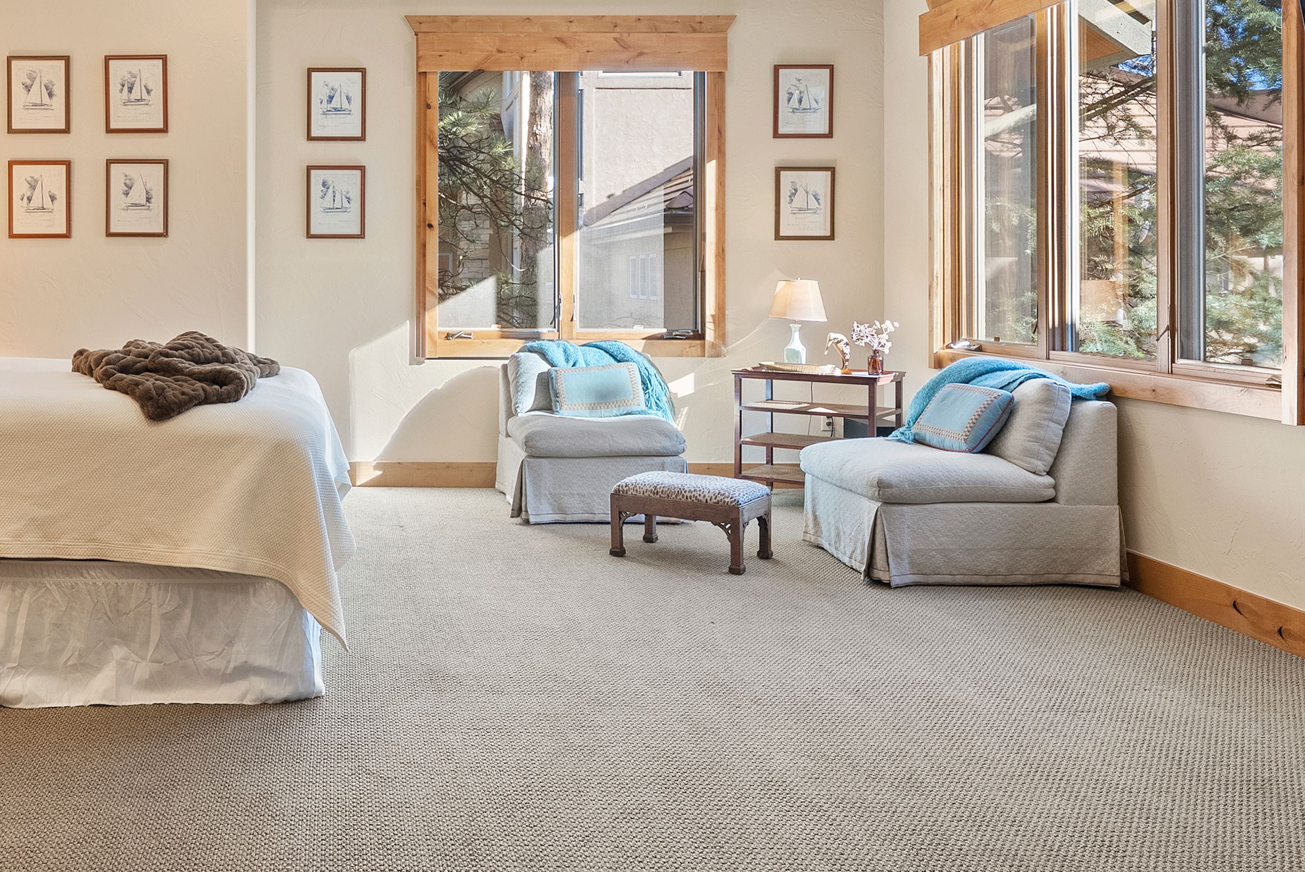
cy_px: 264
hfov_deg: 54.5
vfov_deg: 39.4
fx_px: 1197
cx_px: 328
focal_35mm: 33
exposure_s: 1/6
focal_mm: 19
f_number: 9
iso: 640
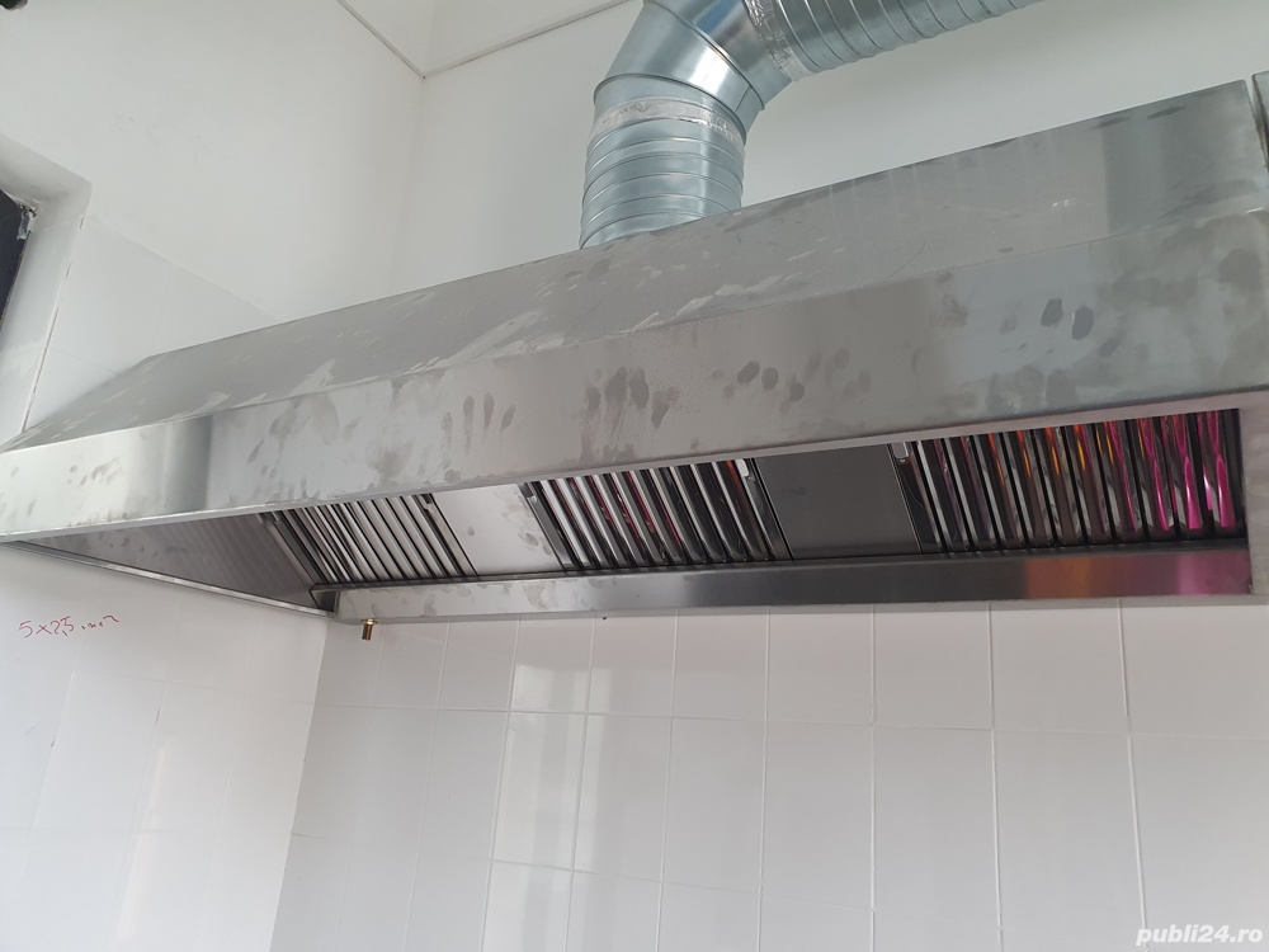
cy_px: 476
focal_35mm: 26
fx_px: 953
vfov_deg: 53.1
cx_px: 634
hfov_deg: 67.3
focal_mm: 4.32
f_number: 2.4
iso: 320
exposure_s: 1/50
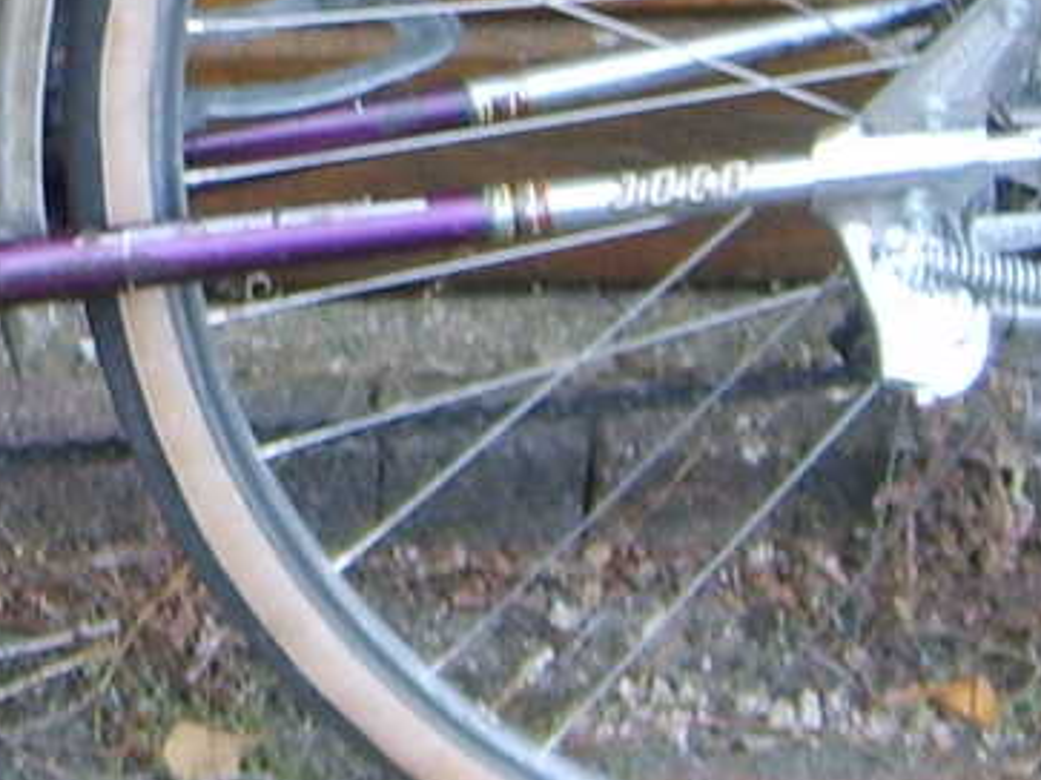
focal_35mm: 193
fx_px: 5802
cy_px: -350
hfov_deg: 10.0
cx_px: -482
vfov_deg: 7.6
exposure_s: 1/45
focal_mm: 5.8
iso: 50
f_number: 2.8
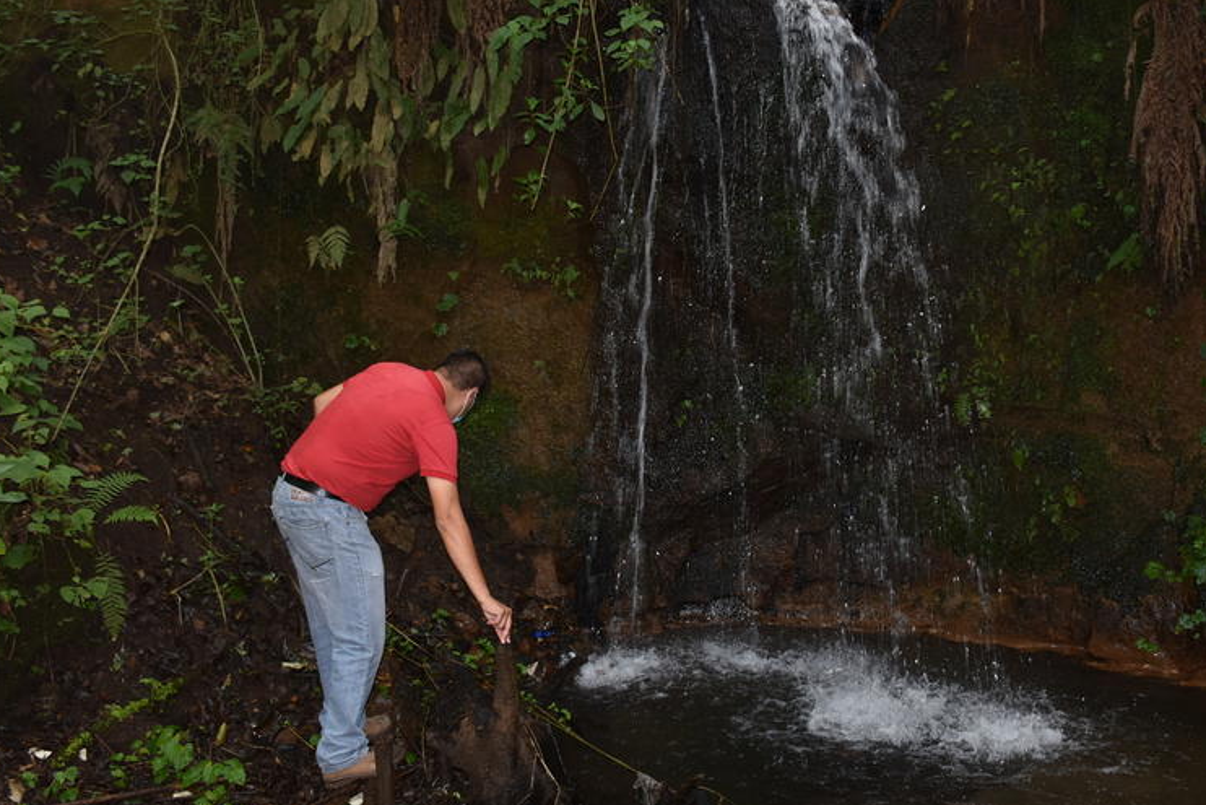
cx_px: 717
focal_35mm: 38
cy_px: 337
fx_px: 1273
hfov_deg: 50.4
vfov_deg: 35.0
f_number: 3.5
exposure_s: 1/60
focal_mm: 20
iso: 250
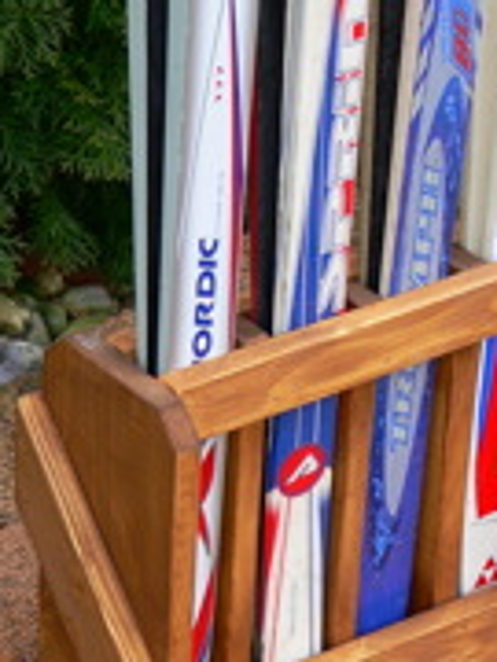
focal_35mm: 173
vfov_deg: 11.4
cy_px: 463
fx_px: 3312
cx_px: 348
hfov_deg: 8.6
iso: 80
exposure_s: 1/100
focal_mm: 13.7
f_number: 2.8
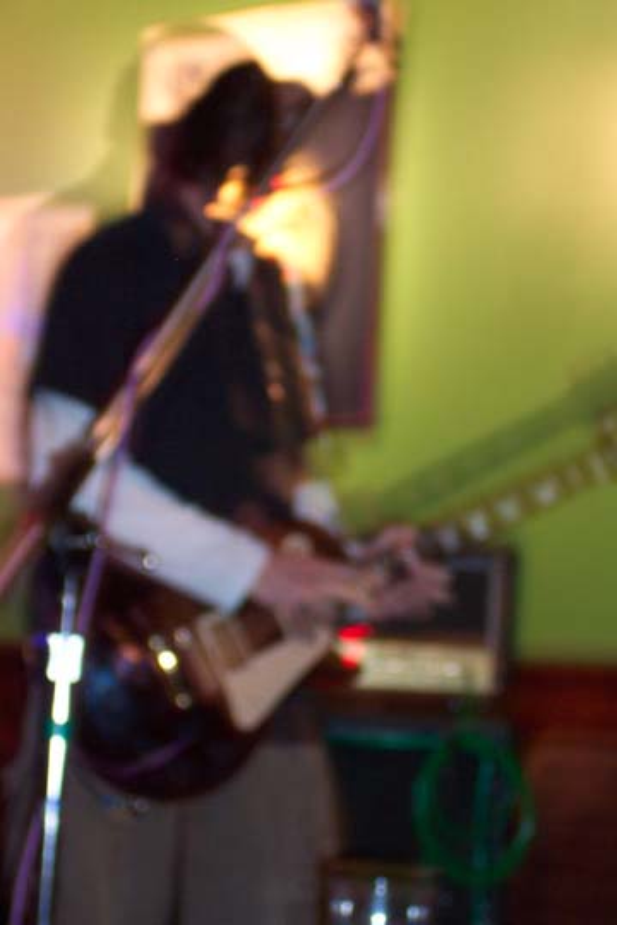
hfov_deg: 12.0
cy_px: 462
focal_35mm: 114
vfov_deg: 17.9
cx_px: 308
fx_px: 2931
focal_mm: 24
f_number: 4.8
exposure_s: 1/3
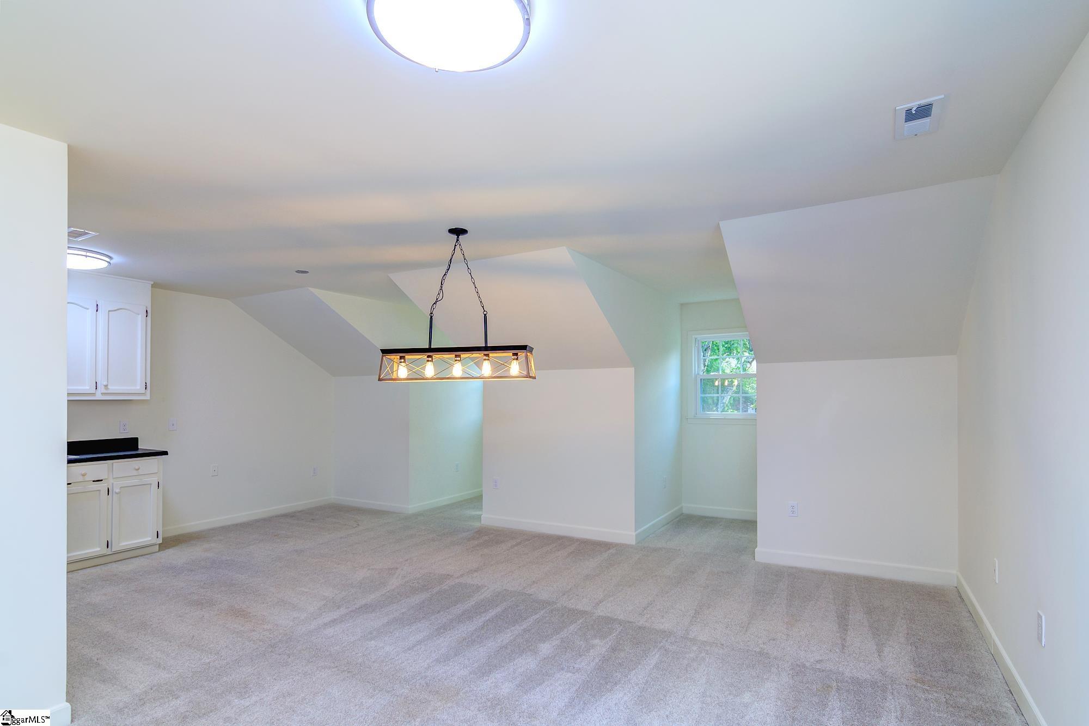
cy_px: 363
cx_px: 544
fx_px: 484
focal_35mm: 16
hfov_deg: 96.7
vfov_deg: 73.7
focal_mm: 11
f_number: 7.1
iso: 320
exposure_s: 1/13
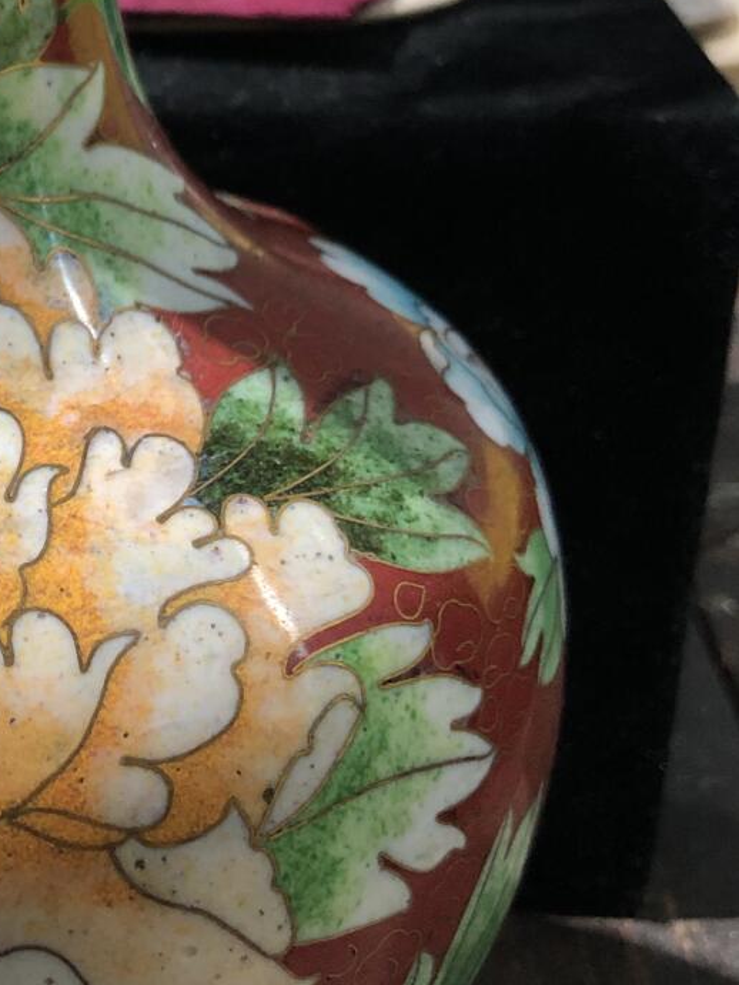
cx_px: -223
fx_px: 2077
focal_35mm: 73
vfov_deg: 26.4
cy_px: 283
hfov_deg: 18.7
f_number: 1.8
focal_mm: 3.99
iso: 40
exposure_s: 1/17
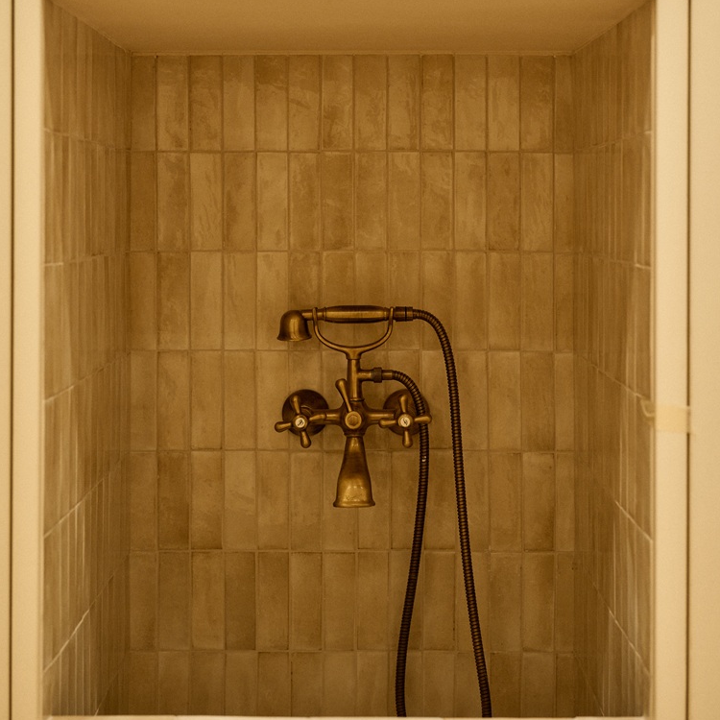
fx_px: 1600
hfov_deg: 25.4
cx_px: 360
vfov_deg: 25.1
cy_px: 203
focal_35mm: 68
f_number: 2.8
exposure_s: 1/200
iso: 640
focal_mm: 50
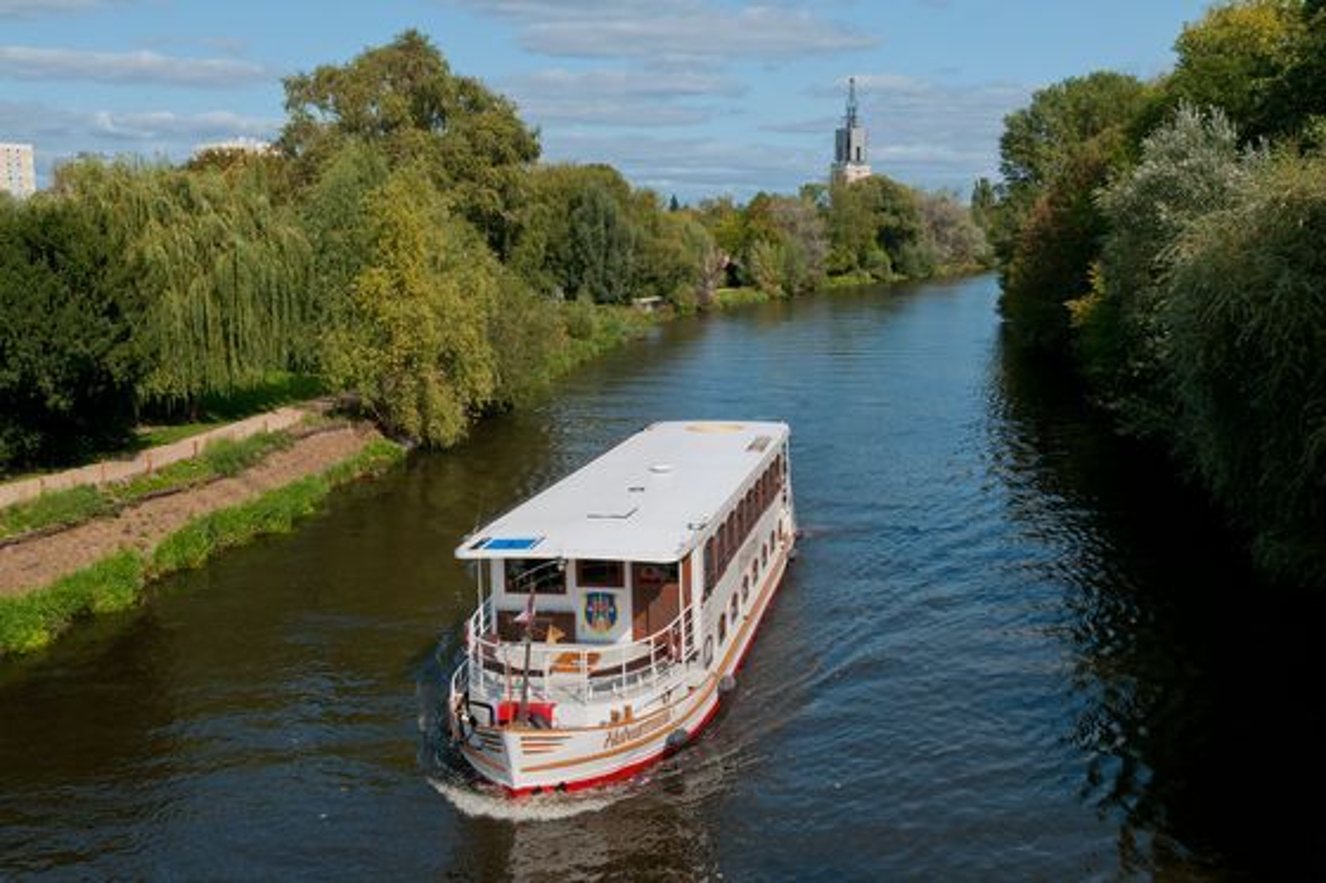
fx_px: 1381
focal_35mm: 38
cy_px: 442
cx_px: 663
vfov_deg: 35.5
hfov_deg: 51.3
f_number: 10
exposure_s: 1/400
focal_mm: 25
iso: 200
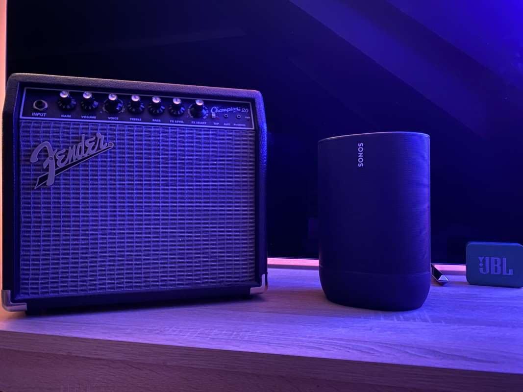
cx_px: 262
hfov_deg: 67.3
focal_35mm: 26
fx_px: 393
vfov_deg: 53.1
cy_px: 196
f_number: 1.8
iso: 1250
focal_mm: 4.25
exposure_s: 1/7
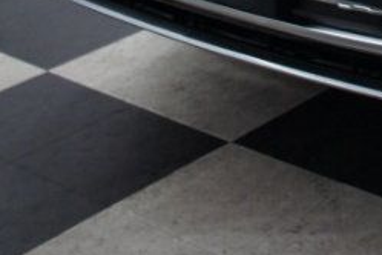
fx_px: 1178
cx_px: 626
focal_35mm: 111
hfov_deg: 16.3
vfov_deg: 11.4
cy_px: -224
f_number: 3.5
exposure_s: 1/80
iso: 640
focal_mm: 18
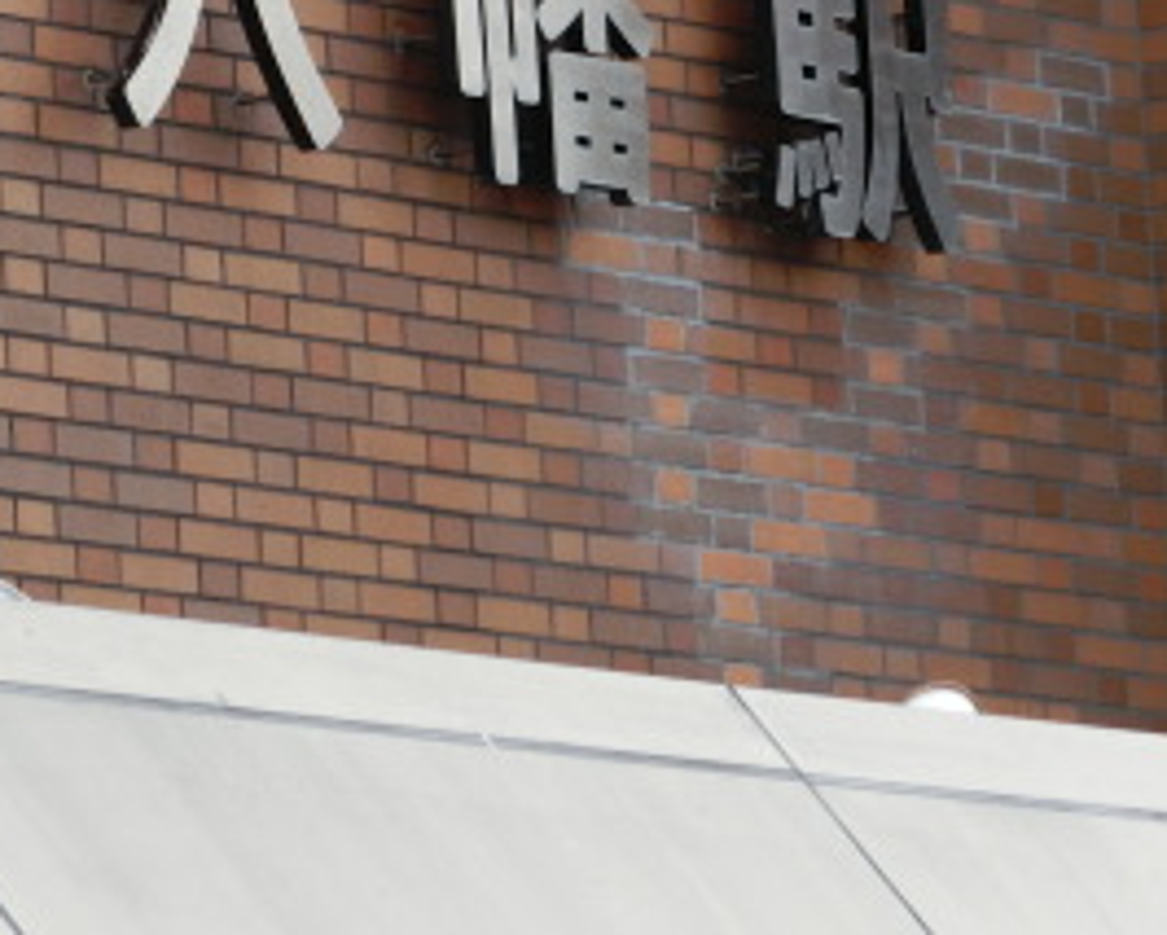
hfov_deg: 4.3
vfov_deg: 3.5
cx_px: 228
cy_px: -114
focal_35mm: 448
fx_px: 15479
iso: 160
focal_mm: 34
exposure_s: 1/200
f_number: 5.9
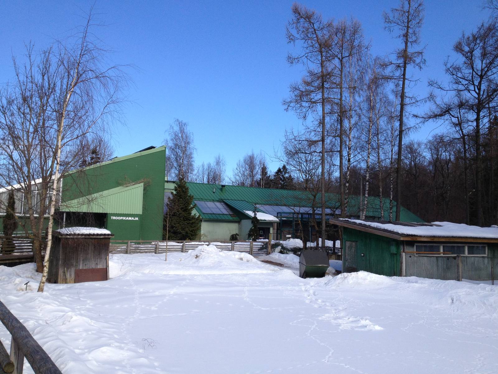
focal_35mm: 35
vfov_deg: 40.7
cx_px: 249
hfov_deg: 52.6
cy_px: 187
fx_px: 504
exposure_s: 1/1727
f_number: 2.4
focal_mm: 4.28
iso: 50
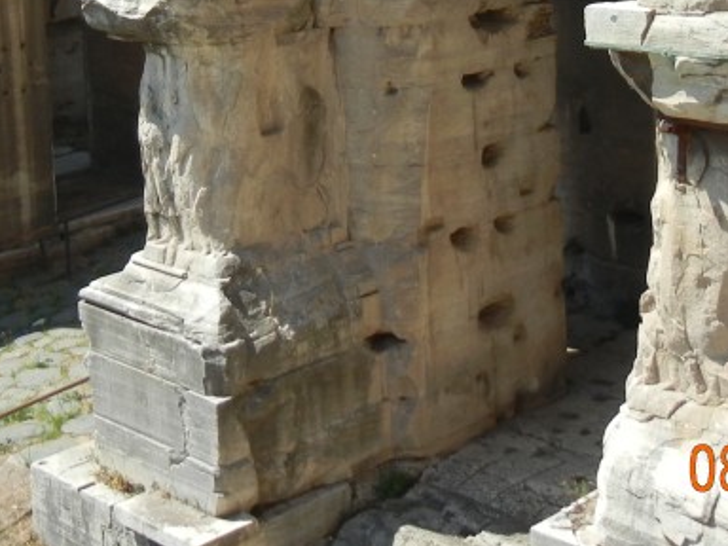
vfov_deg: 17.6
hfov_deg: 24.4
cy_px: -108
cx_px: 315
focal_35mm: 80
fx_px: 1682
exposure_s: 1/273
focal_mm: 5.4
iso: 160
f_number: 7
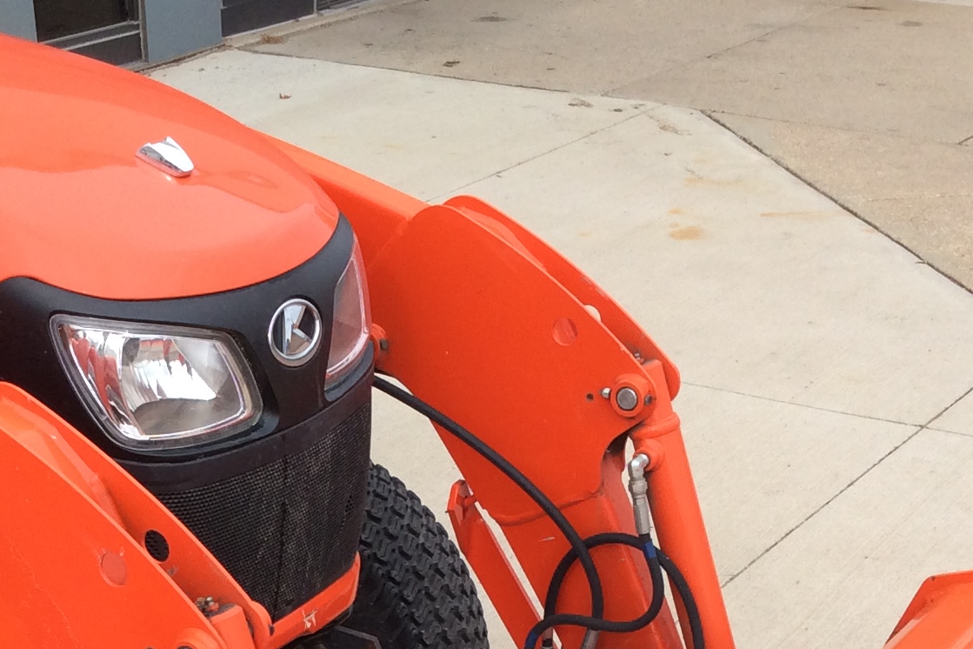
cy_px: 769
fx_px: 2081
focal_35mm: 77
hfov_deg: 26.1
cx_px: 290
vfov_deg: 17.0
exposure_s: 1/430
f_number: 2.4
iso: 32
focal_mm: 3.3
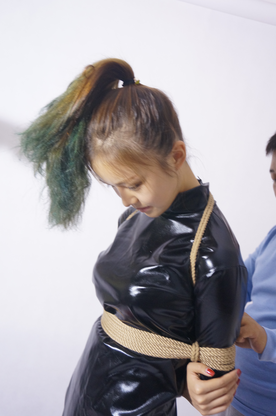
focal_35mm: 36
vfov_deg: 53.2
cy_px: 208
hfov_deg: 36.8
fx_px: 415
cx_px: 138
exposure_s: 1/60
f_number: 4.5
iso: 1250
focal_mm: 24
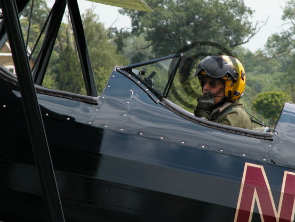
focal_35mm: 405
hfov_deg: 4.9
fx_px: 3452
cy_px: 76
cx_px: 204
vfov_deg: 3.7
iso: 100
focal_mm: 71.2
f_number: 5.3
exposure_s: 1/306
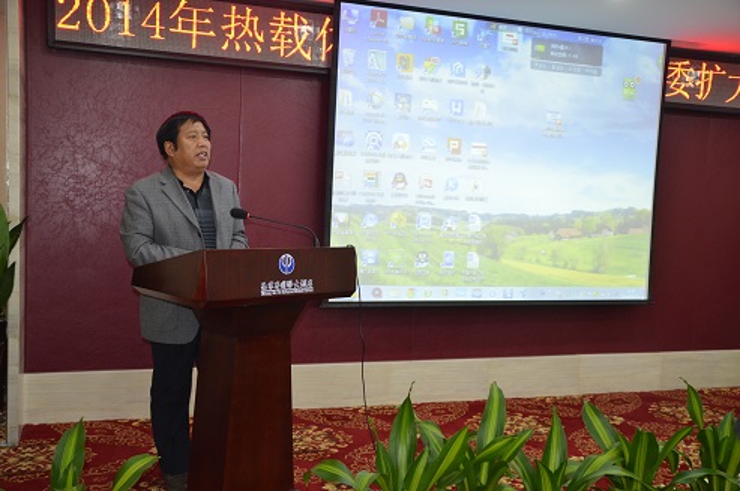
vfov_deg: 35.4
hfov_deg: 51.4
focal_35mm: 38
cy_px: 246
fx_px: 770
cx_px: 370
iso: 720
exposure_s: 1/60
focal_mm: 25
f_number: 3.8
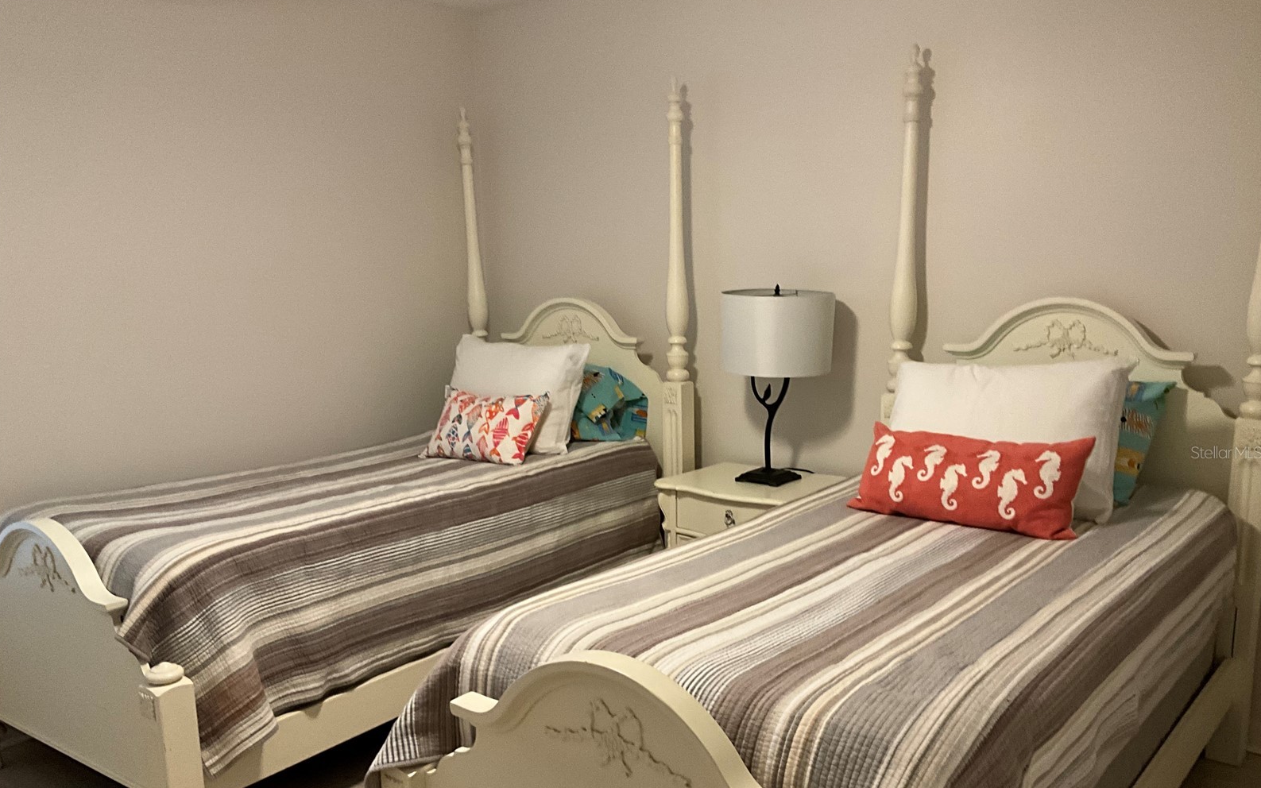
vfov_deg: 40.5
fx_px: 1065
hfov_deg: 61.2
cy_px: 452
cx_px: 630
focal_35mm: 31
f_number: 1.8
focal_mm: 3
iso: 250
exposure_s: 1/60
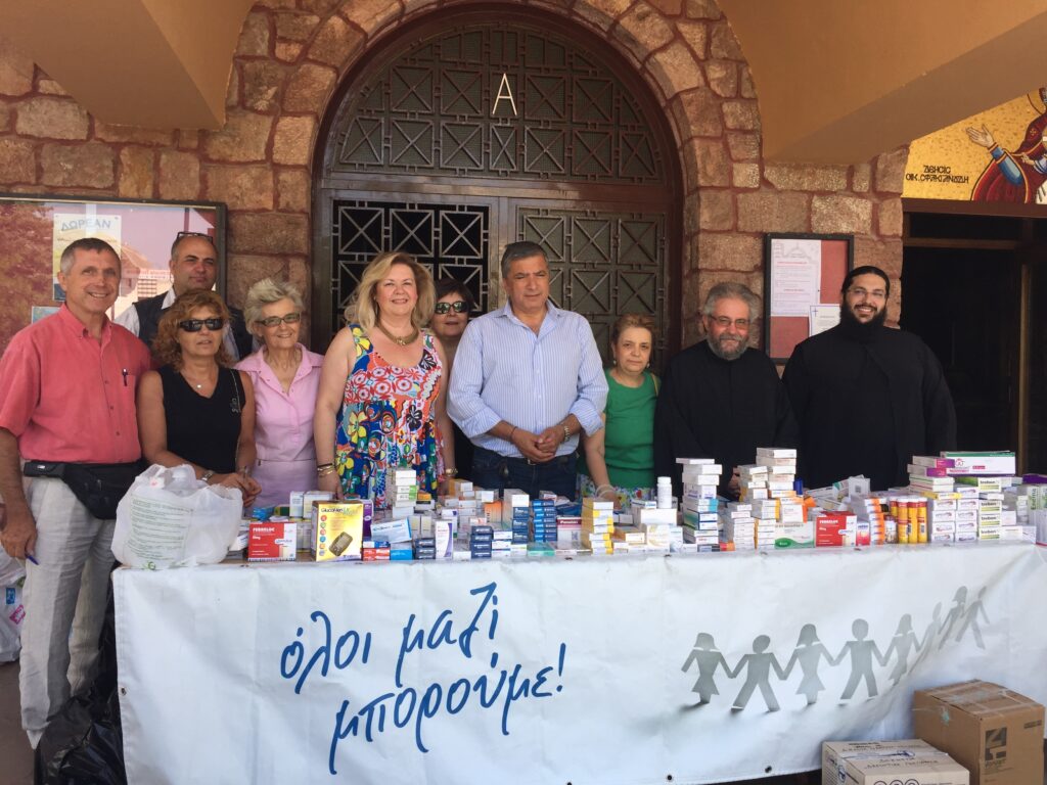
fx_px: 877
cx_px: 524
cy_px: 392
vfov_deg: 48.2
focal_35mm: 29
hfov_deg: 61.7
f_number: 2.2
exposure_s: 1/215
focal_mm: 4.15
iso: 32
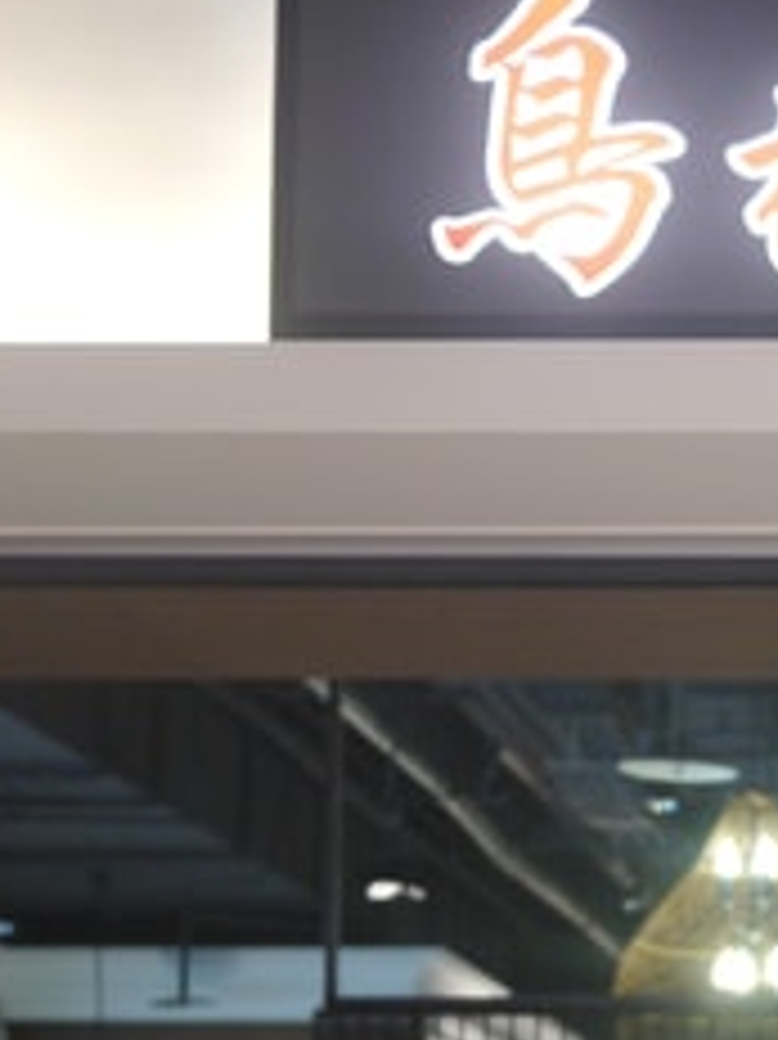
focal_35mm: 111
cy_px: 1162
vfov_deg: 17.1
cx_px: 1021
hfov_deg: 12.9
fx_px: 3329
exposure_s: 1/60
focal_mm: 20
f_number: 1.7
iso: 250
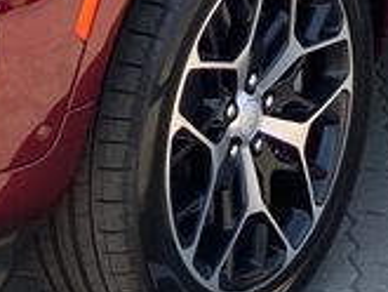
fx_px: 1952
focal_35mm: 174
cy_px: -471
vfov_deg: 7.8
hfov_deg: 11.3
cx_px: 348
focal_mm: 3.99
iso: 32
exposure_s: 1/376
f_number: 1.8
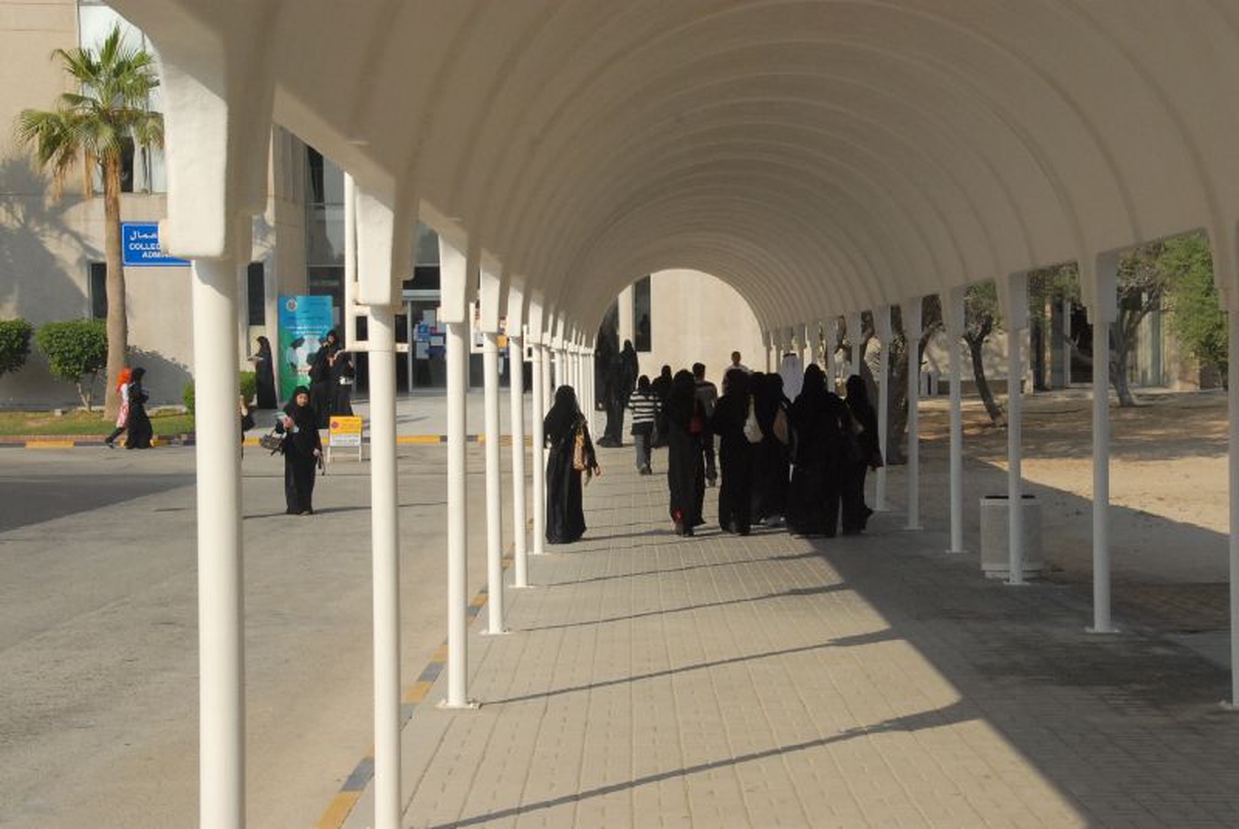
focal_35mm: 78
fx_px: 2687
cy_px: 414
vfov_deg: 17.5
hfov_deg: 26.0
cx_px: 620
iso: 1000
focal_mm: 52
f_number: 16
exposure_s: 1/1000
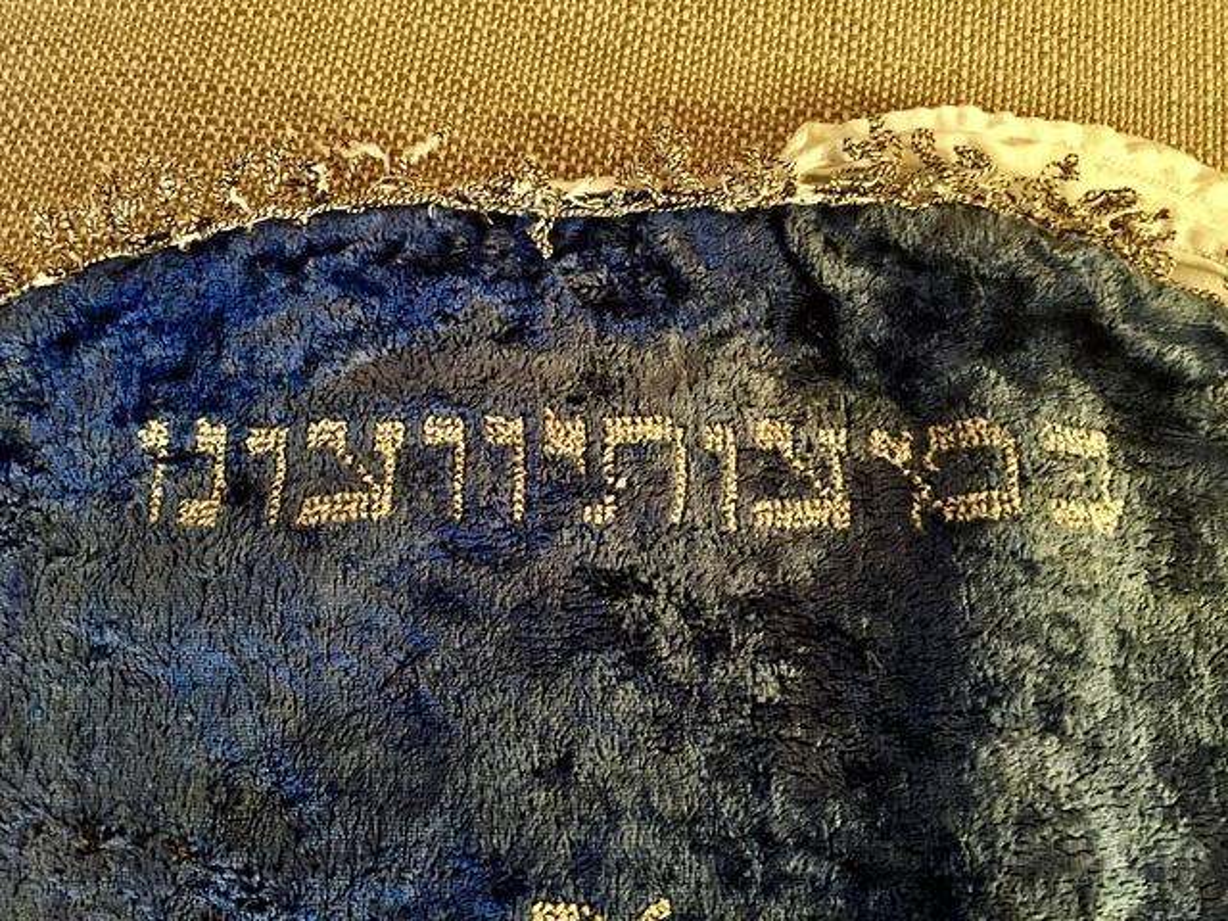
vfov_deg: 48.2
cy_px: 460
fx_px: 1029
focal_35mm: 29
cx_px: 614
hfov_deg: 61.7
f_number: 2.2
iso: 320
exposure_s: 1/17
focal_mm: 4.15
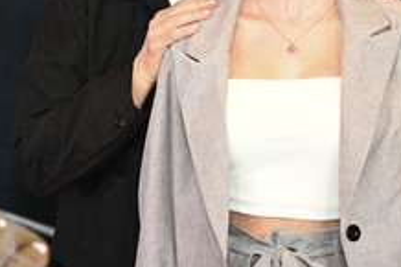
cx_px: 253
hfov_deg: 13.2
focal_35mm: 155
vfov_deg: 8.8
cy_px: 2
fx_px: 1725
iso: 400
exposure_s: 1/125
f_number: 2.8
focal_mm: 75
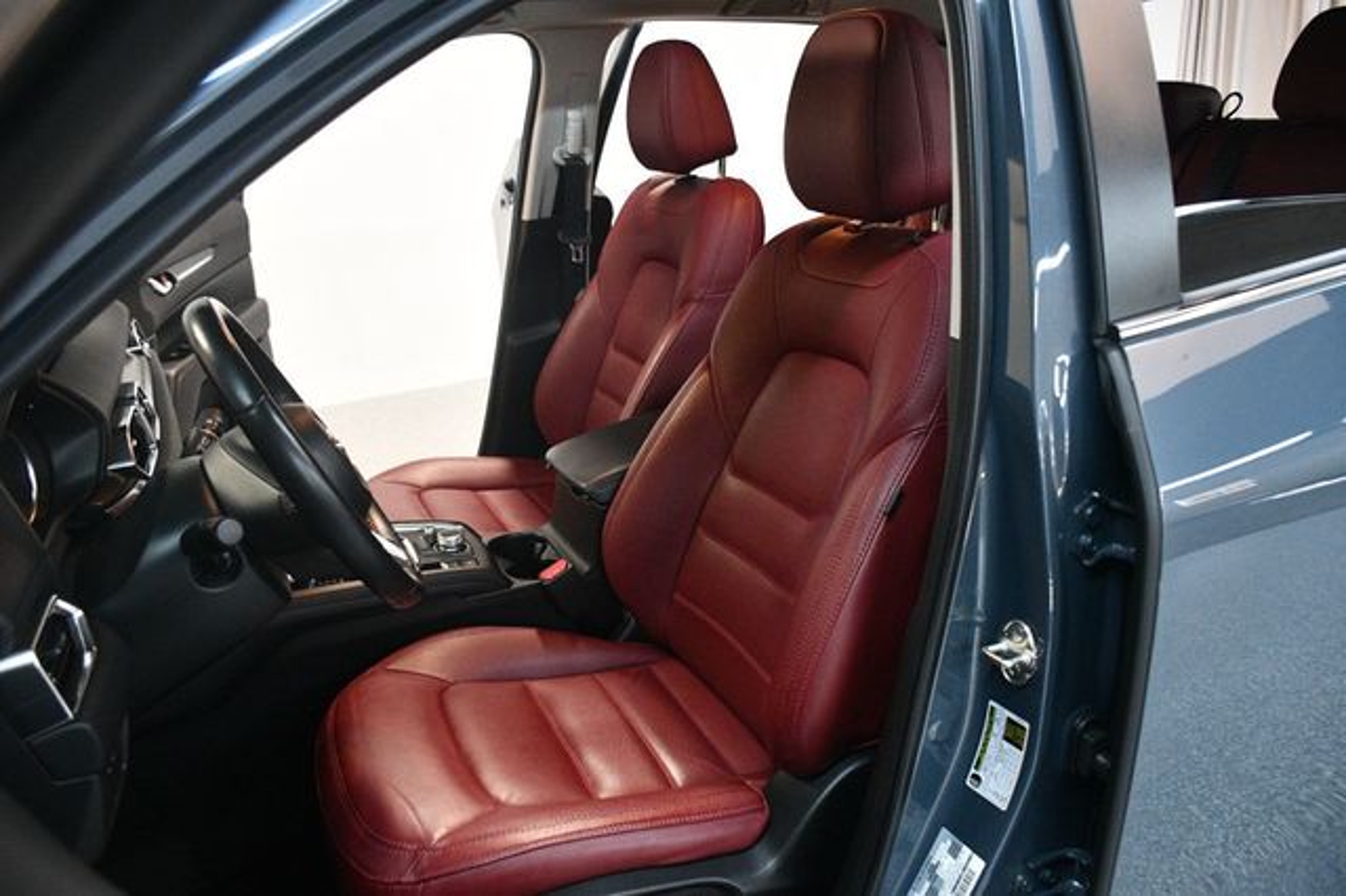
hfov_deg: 67.4
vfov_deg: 47.9
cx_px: 673
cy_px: 448
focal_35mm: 27
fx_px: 1009
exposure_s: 1/100
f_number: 3.5
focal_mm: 18
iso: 3200
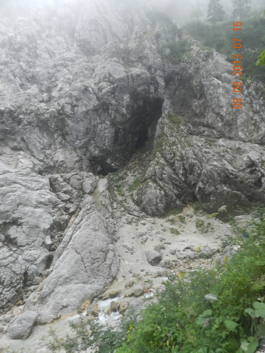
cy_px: 176
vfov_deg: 73.9
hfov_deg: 58.9
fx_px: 235
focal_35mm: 23
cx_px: 132
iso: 400
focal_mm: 4
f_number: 3.4
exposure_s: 1/20
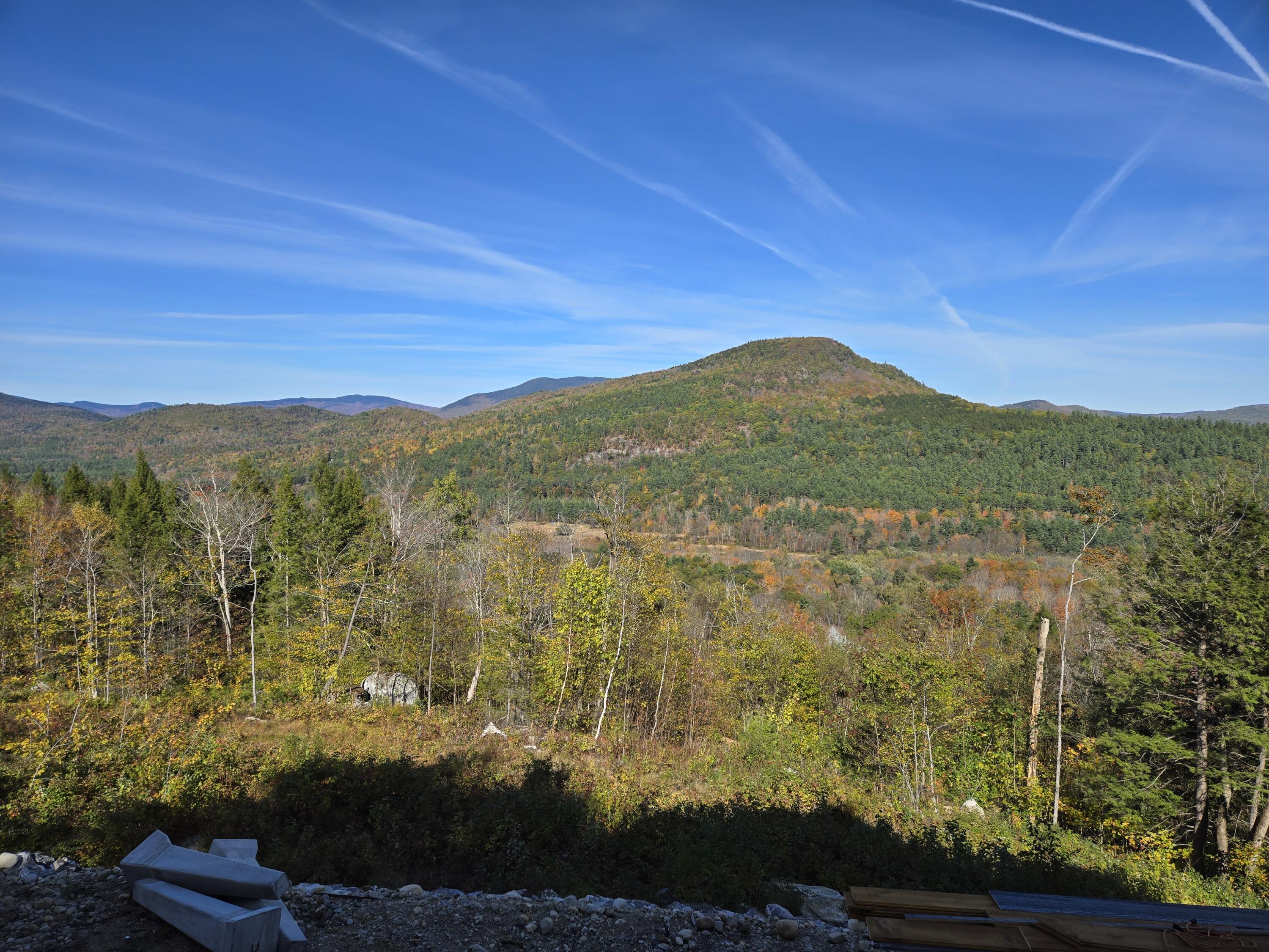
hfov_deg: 73.9
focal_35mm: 23
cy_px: 476
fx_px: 843
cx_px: 634
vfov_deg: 58.9
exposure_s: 1/1809
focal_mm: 5.4
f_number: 1.8
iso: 25
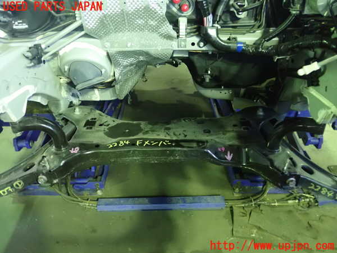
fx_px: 292
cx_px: 168
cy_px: 126
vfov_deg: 46.8
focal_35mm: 30
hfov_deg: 60.0
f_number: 2.3
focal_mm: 5.5
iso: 1600
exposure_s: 1/25
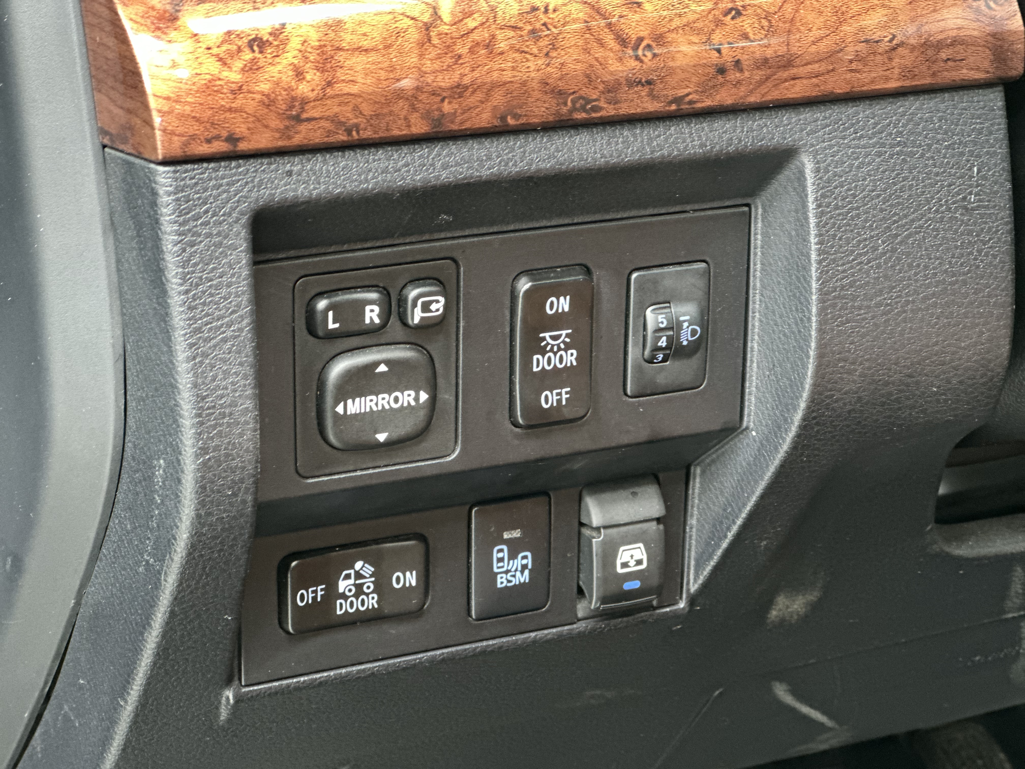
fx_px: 2280
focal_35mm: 77
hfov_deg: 25.3
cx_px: 512
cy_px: 384
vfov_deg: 19.1
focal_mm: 9
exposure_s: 1/14
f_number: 2.8
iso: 500
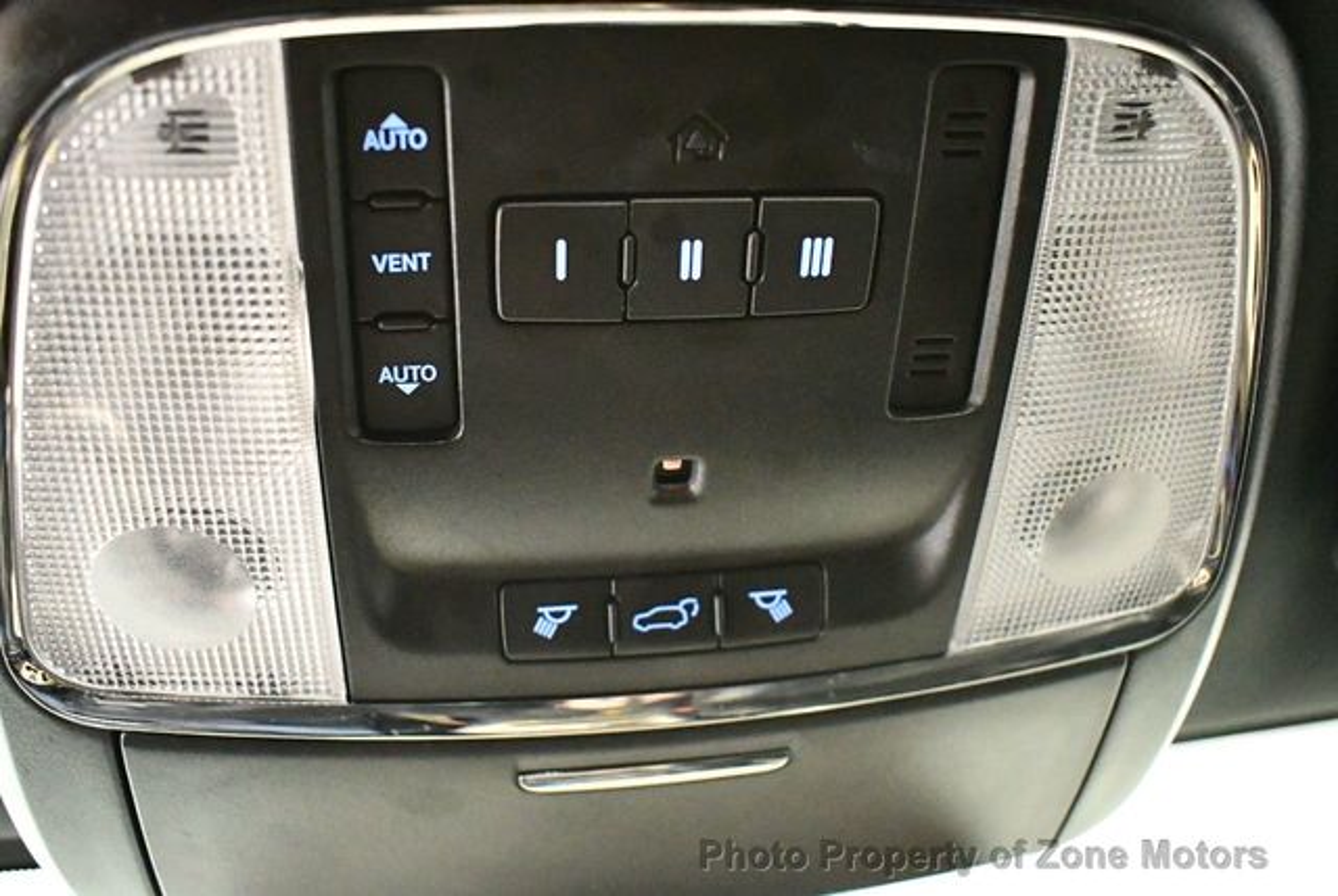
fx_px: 1340
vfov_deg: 37.0
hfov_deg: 53.1
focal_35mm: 36
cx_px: 669
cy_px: 448
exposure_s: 1/40
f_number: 3.5
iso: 12800
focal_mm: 18
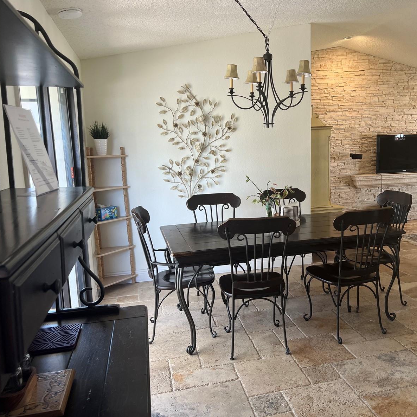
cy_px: 208
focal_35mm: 31
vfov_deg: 52.5
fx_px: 422
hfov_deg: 51.9
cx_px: 265
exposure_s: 1/60
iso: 80
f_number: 1.5
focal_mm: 5.7
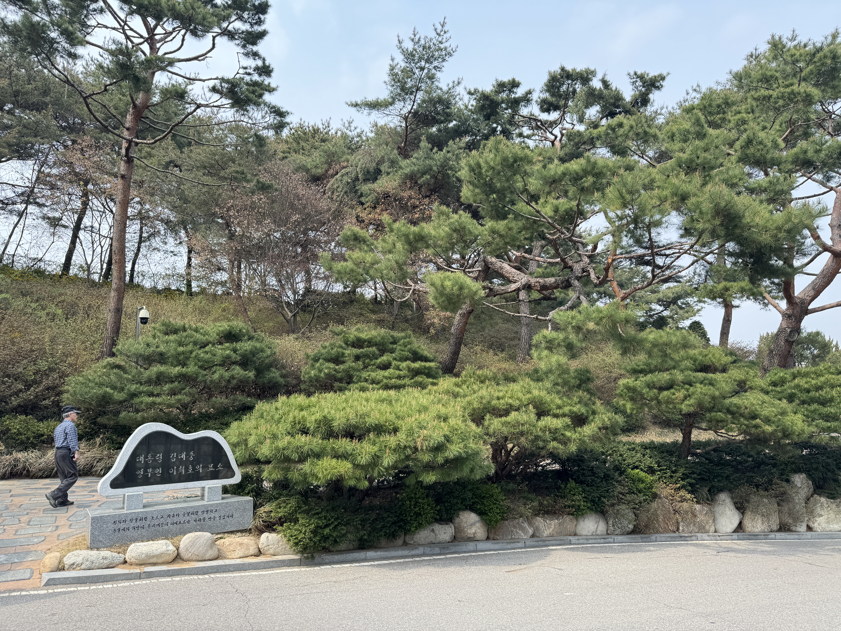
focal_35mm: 24
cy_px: 316
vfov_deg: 56.8
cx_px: 420
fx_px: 583
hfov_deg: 71.6
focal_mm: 6.76
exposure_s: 1/832
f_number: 1.78
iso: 80
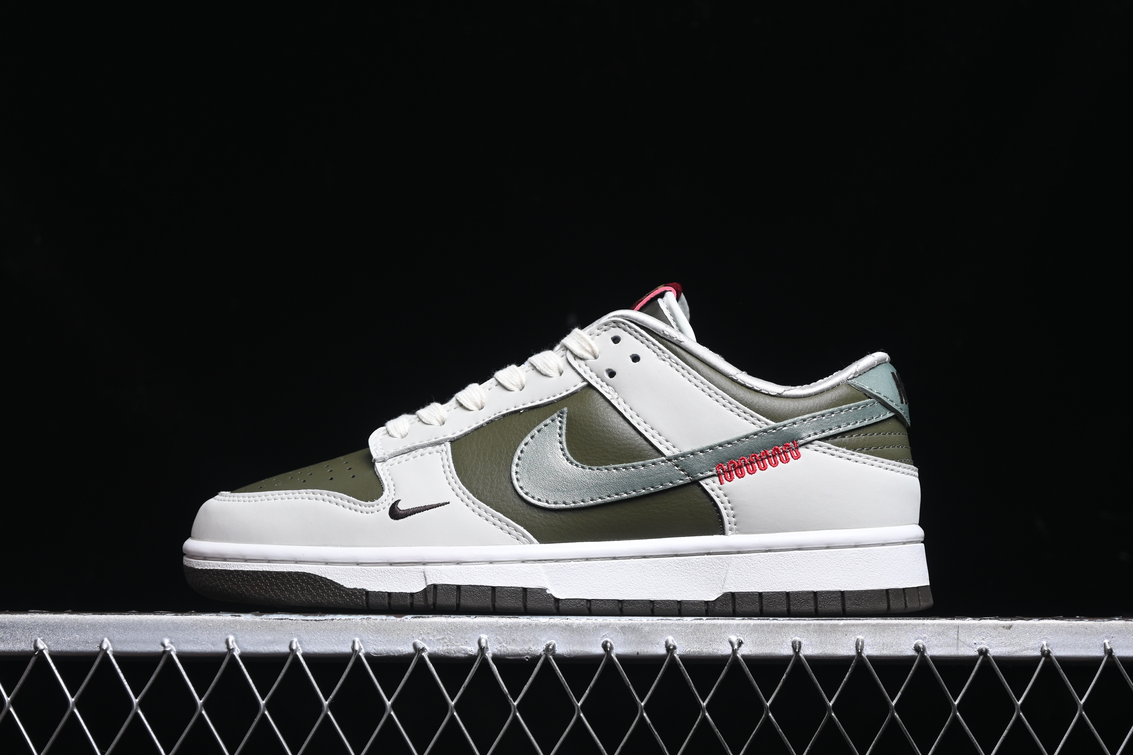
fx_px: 2360
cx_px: 566
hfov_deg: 27.0
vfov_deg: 18.2
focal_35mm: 75
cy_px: 378
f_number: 6.3
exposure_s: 1/60
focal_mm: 50
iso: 160
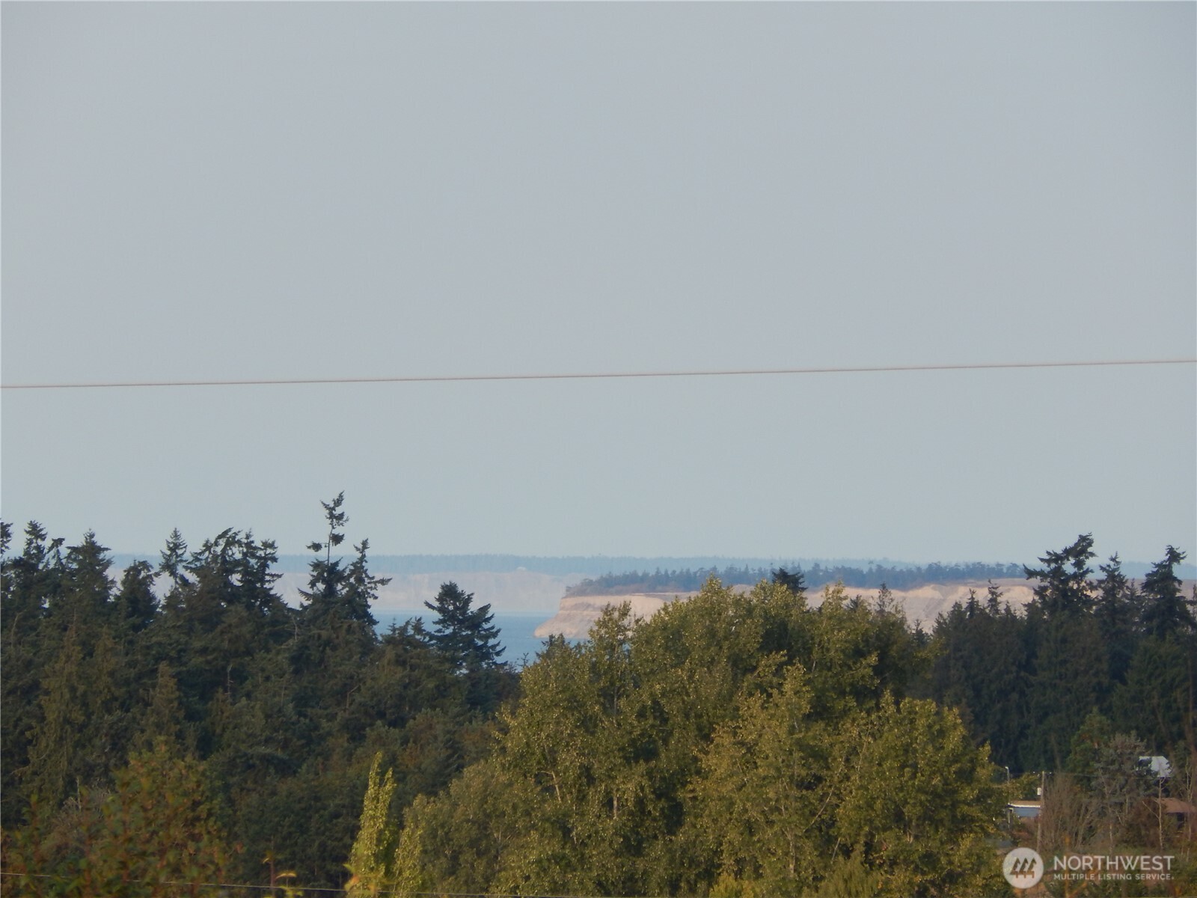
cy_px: 449
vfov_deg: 3.5
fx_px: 14696
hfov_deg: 4.7
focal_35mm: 425
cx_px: 598
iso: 125
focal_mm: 76.4
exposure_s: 1/320
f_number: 5.7
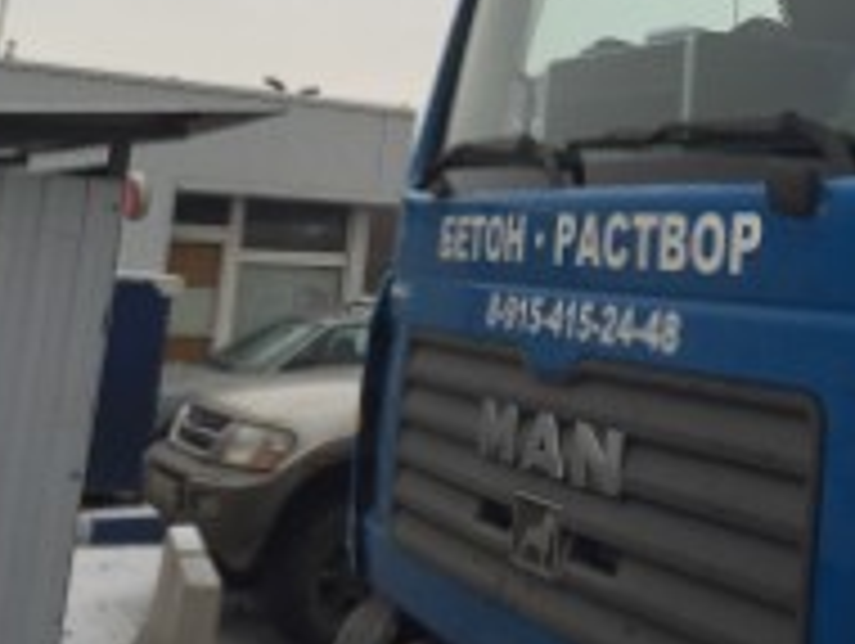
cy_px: 27
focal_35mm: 61
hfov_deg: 30.3
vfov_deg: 23.3
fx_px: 1509
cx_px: 760
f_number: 2.2
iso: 32
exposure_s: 1/791
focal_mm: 4.15
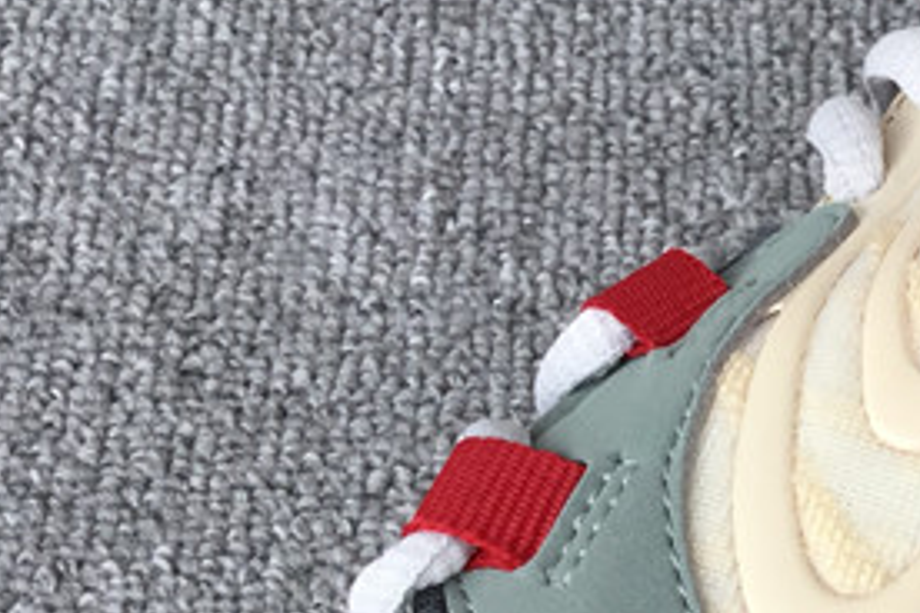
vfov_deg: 12.8
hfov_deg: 17.8
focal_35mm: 105
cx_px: 1293
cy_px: 701
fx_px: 2683
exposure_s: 1/184
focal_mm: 3.3
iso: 25
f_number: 2.4
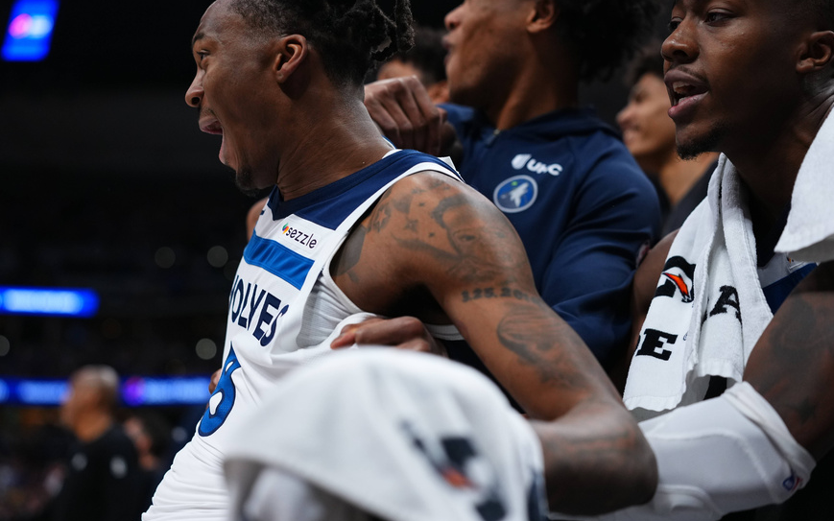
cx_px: 346
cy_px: 247
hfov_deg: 33.9
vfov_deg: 21.6
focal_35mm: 60
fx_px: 1364
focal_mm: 50
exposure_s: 1/1600
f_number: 2
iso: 1600
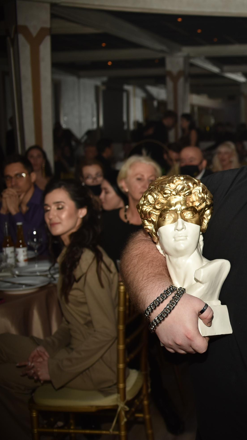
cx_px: 329
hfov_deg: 19.6
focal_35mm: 56
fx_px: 652
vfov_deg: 37.2
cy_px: 224
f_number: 5
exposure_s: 1/200
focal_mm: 35
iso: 400
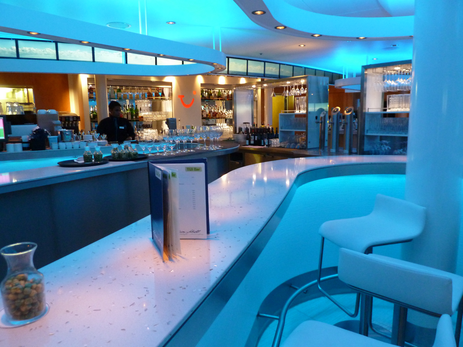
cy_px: 174
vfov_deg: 54.9
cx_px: 232
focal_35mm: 25
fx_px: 334
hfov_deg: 69.4
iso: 400
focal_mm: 4.1
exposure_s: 1/15
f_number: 3.3
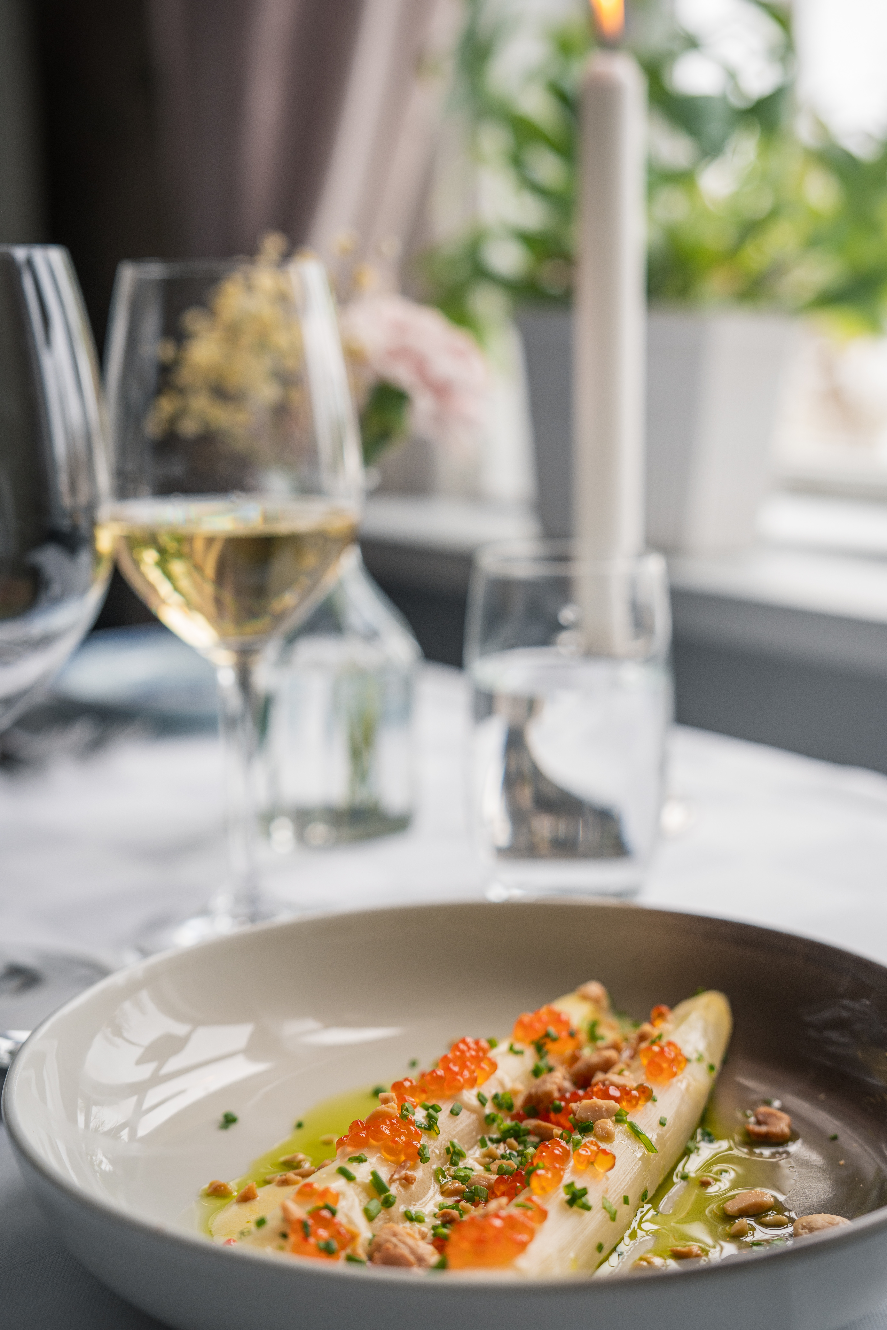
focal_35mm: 54
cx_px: 505
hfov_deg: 25.0
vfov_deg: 36.9
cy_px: 623
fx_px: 1995
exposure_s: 1/125
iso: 200
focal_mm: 44
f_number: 3.5
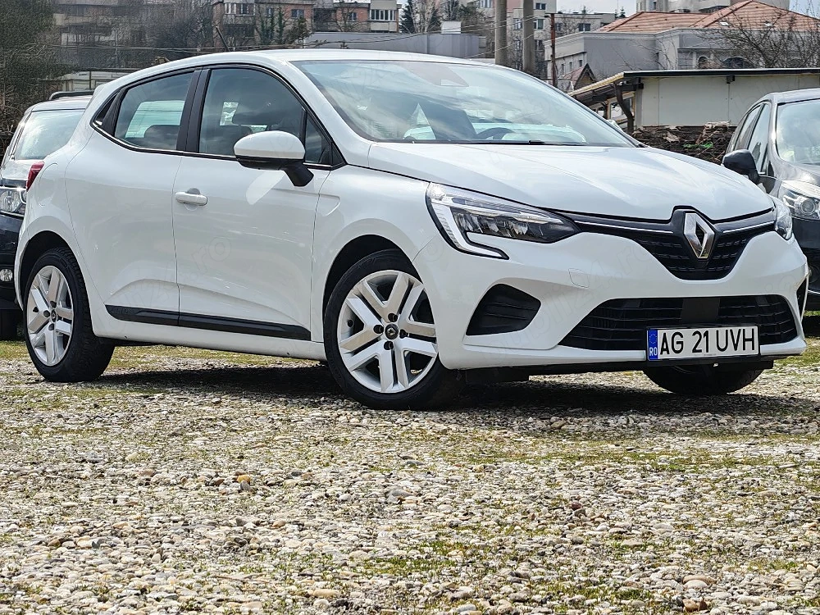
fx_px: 2606
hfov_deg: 17.9
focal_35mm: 110
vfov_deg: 13.5
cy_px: 308
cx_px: 410
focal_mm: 15.38
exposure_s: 1/500
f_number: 2.6
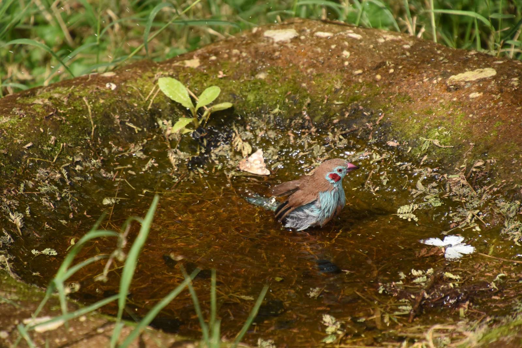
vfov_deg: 3.1
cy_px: 174
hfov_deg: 4.6
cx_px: 261
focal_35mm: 450
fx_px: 6525
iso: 640
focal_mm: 300
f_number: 6.3
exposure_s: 1/640
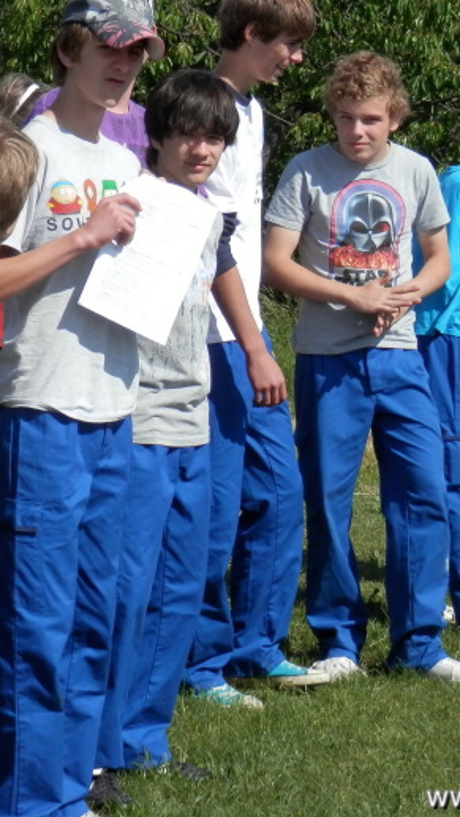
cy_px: 382
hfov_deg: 11.7
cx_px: 104
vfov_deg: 20.7
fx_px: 2232
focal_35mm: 103
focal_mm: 11.9
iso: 80
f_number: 4.4
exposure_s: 1/640
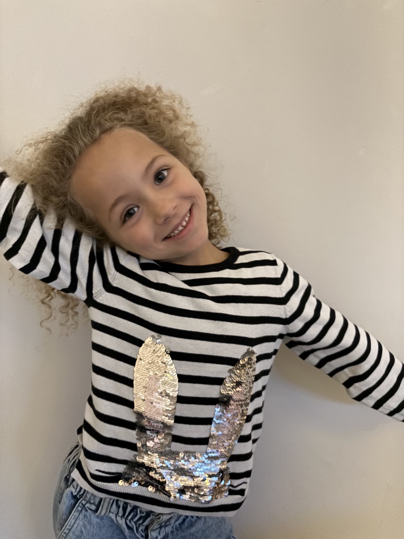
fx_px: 405
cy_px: 270
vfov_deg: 67.3
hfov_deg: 53.1
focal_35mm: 26
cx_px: 202
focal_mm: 5.96
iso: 1000
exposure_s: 1/20
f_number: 1.6
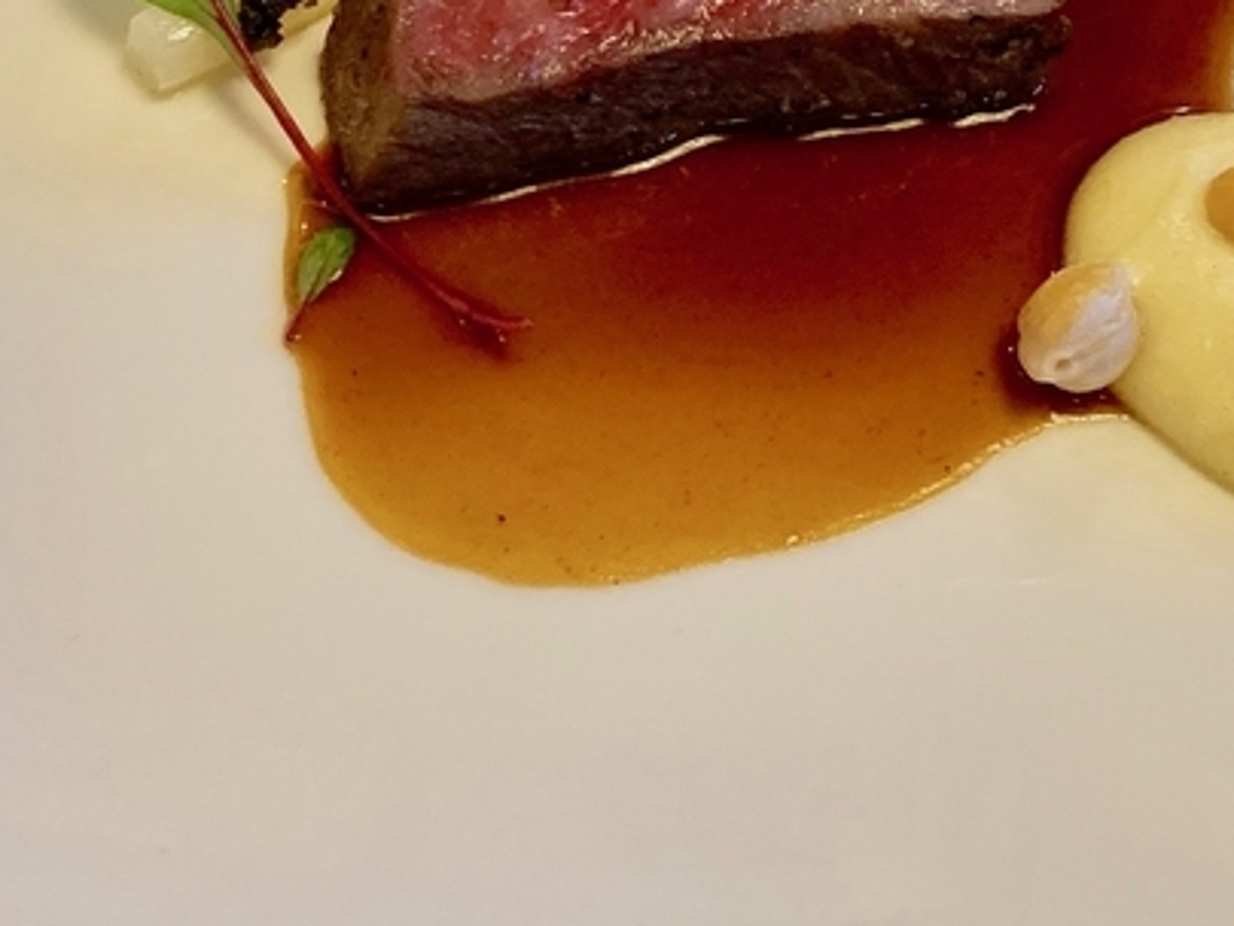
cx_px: 807
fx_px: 2746
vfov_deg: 19.0
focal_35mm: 77
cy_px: 204
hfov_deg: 25.2
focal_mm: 4.25
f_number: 1.8
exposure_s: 1/40
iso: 320
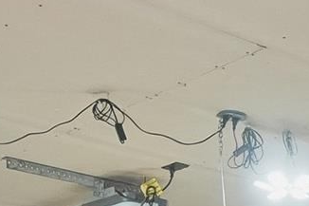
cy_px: 479
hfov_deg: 16.9
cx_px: 383
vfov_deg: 10.4
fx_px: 987
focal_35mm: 115
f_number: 4
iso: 800
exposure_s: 1/640
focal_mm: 10
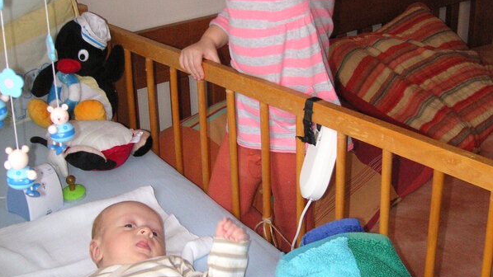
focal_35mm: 54
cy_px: 129
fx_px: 706
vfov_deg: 22.2
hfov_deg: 38.5
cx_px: 246
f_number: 2.8
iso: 160
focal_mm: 6.1
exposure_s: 1/45
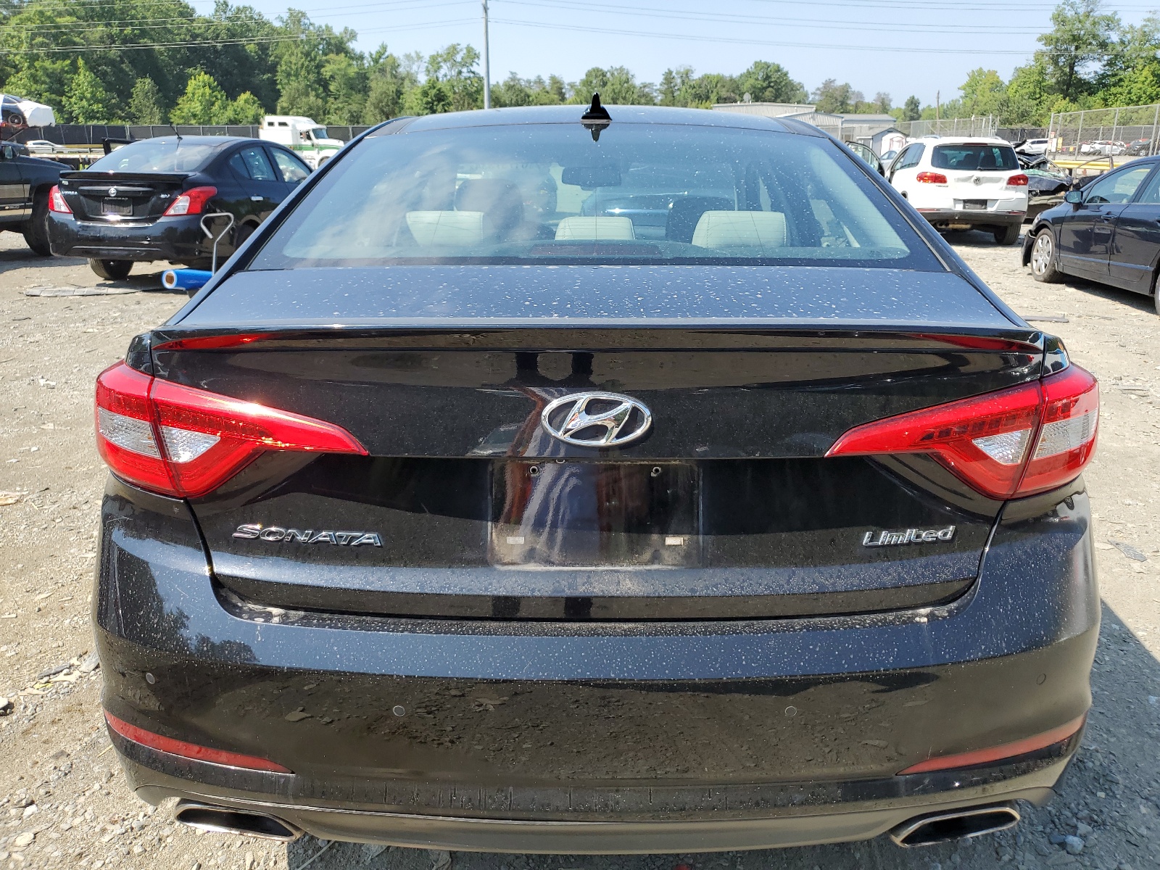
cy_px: 435
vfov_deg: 53.1
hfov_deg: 67.3
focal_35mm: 26
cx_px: 580
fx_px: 871
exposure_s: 1/1667
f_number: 1.5
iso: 50
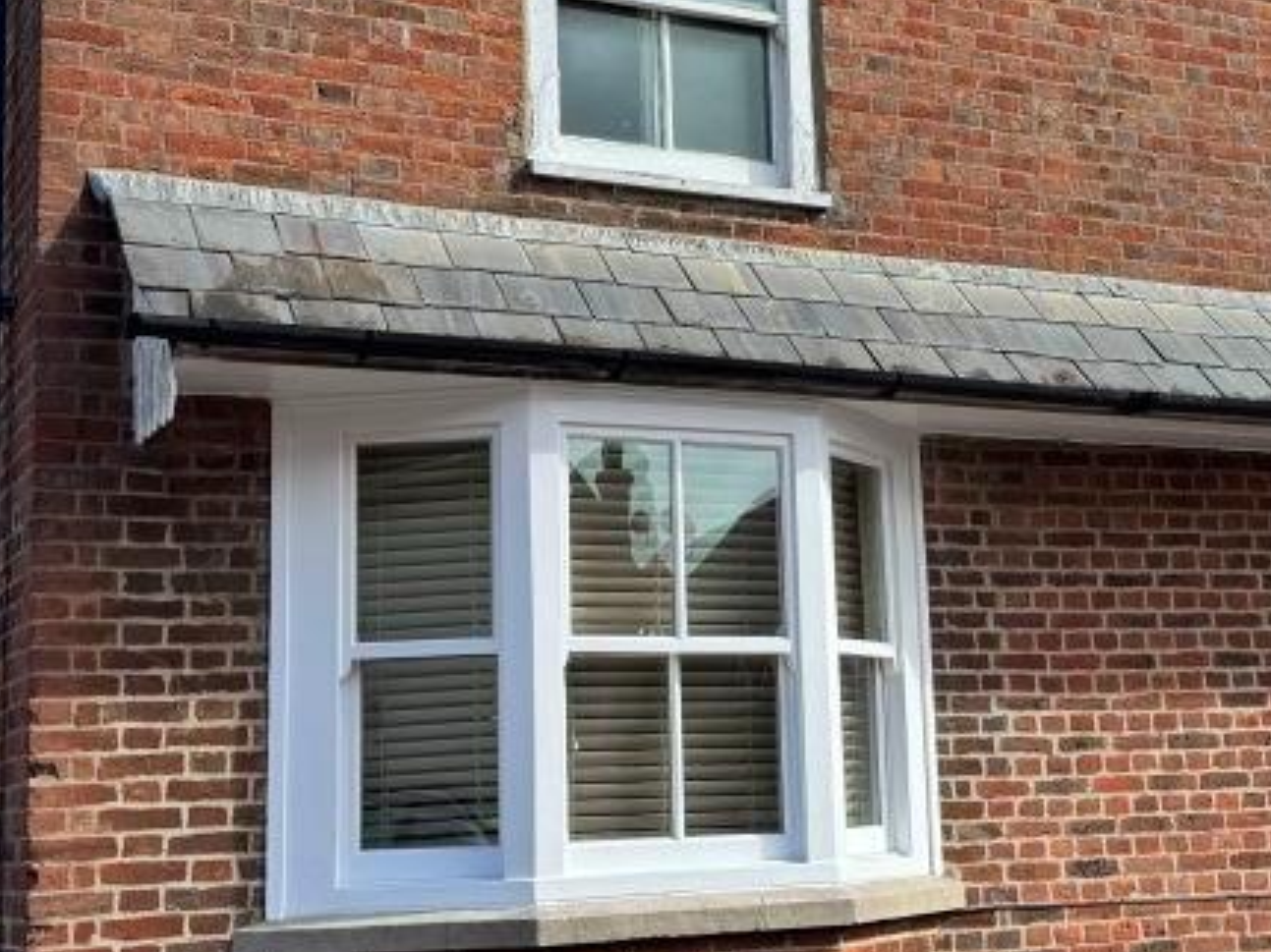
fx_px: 2092
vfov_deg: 25.6
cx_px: 752
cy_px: 430
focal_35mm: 57
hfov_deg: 33.7
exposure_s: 1/2833
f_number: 1.78
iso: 80
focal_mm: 6.76
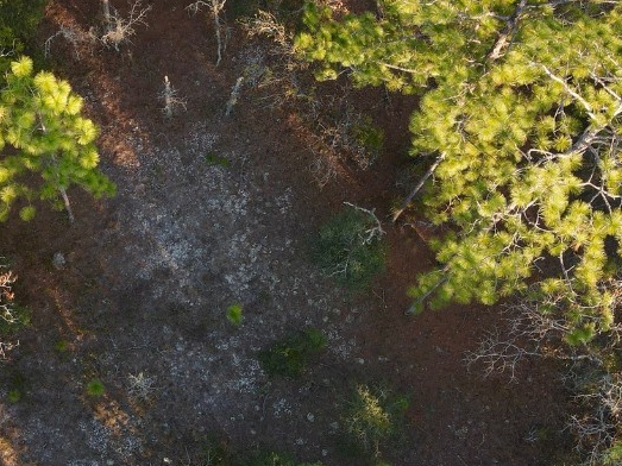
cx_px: 188
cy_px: 231
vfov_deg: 30.9
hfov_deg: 39.8
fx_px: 844
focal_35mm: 47
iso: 100
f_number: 2.8
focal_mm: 4.5
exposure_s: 1/60
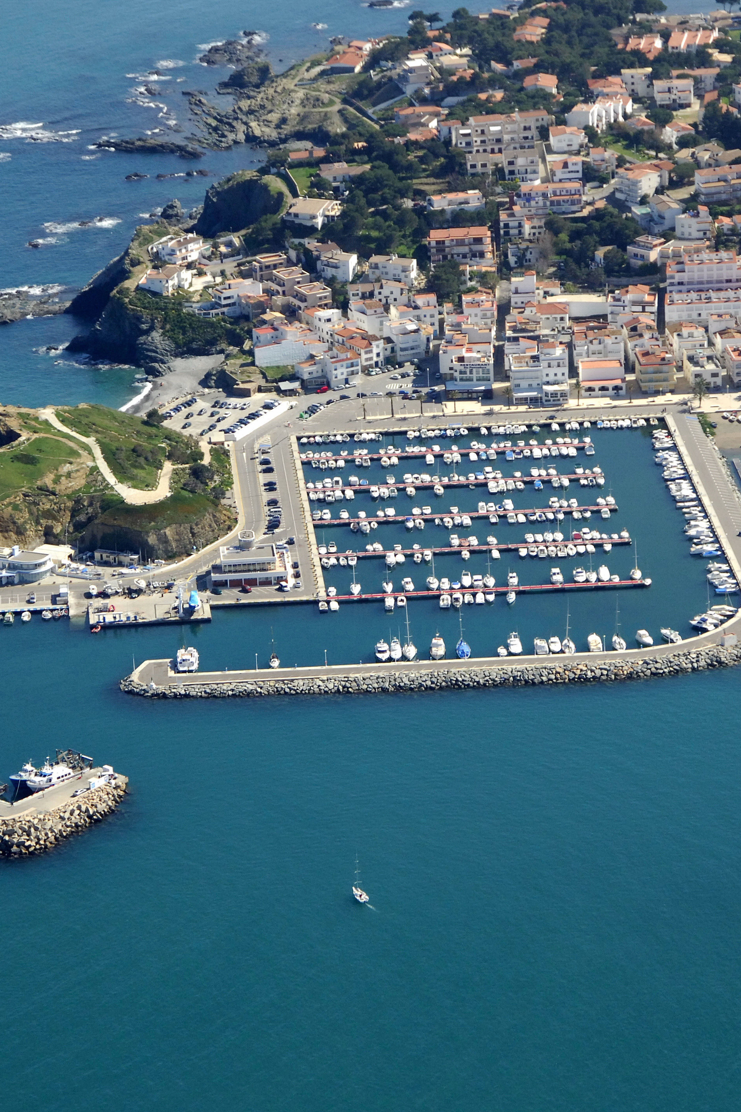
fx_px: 4531
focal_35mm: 147
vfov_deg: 14.0
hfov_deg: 9.3
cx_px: 280
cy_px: 556
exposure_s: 1/1000
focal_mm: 65
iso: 400
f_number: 7.1
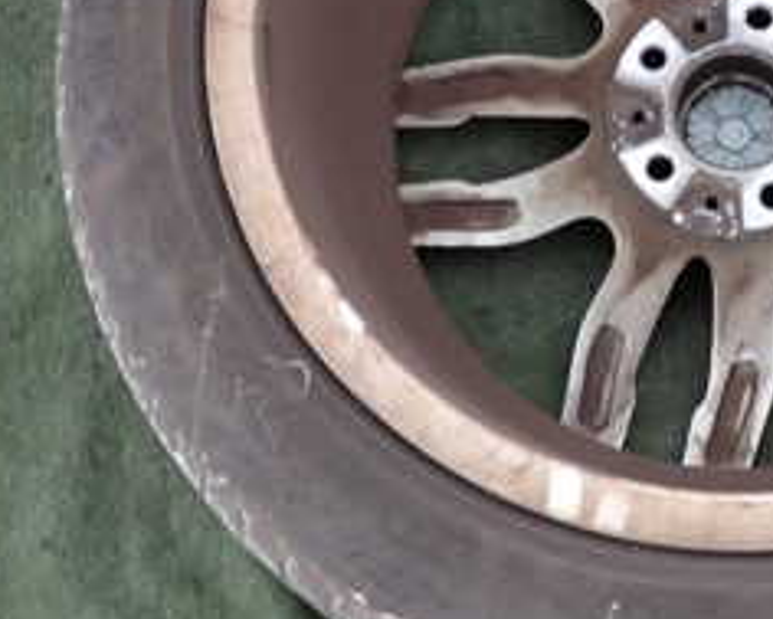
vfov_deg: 24.3
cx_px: 730
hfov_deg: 29.0
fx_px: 1419
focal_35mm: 62
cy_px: 141
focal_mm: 4.5
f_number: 2
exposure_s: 1/30
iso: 250
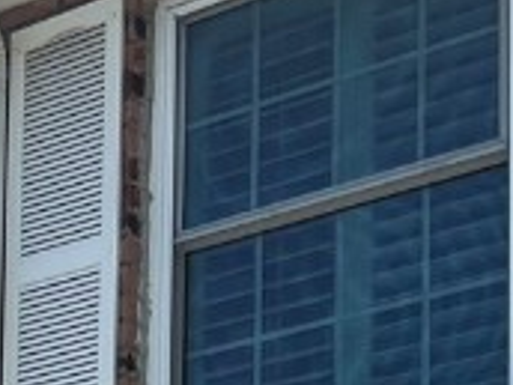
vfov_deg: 8.6
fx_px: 2297
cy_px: 985
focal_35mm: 155
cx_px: -761
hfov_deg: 10.7
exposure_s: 1/3077
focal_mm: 5.7
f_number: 1.5
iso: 50
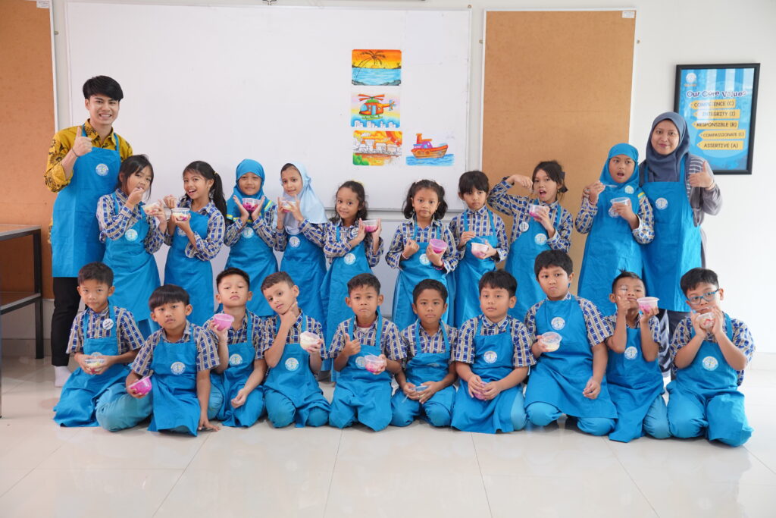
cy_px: 259
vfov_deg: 31.2
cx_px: 388
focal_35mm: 43
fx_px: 927
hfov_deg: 45.4
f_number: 3.2
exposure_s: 1/125
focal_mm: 43
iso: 2500
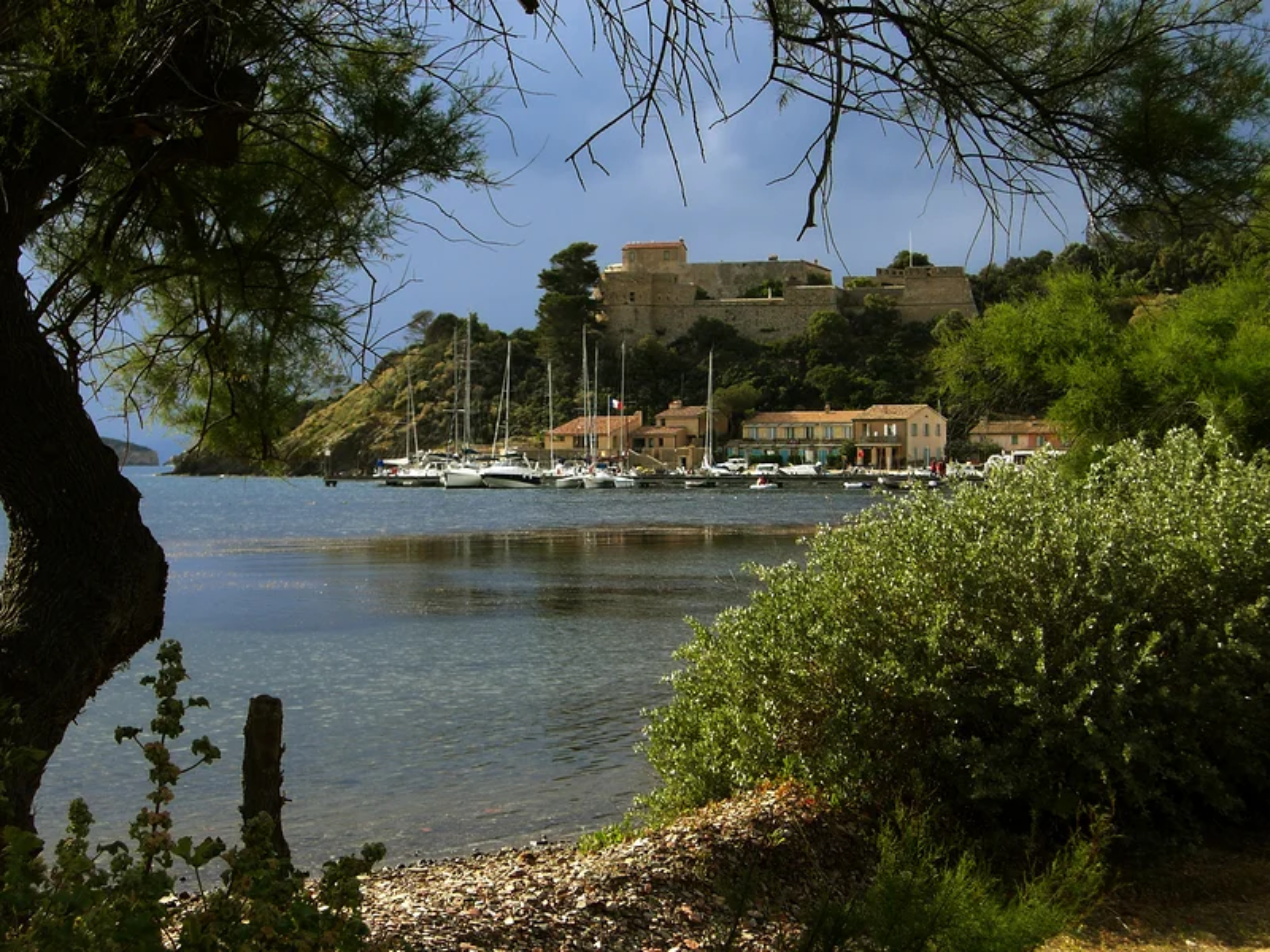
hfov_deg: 29.4
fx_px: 2421
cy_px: 476
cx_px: 635
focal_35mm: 66
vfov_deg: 22.3
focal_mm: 10.7
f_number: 3.6
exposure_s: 1/250
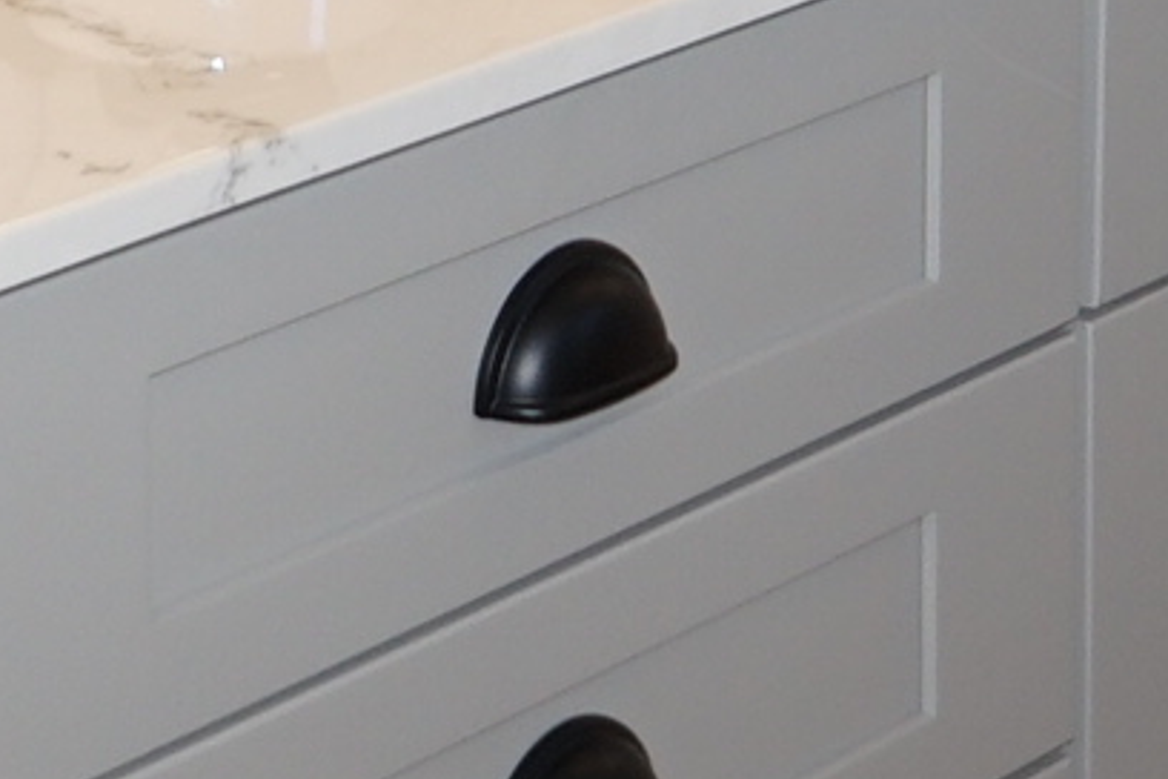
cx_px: 561
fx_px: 5223
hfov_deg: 12.8
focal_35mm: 161
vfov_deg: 8.0
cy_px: -997
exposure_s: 1/160
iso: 200
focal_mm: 16
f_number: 4
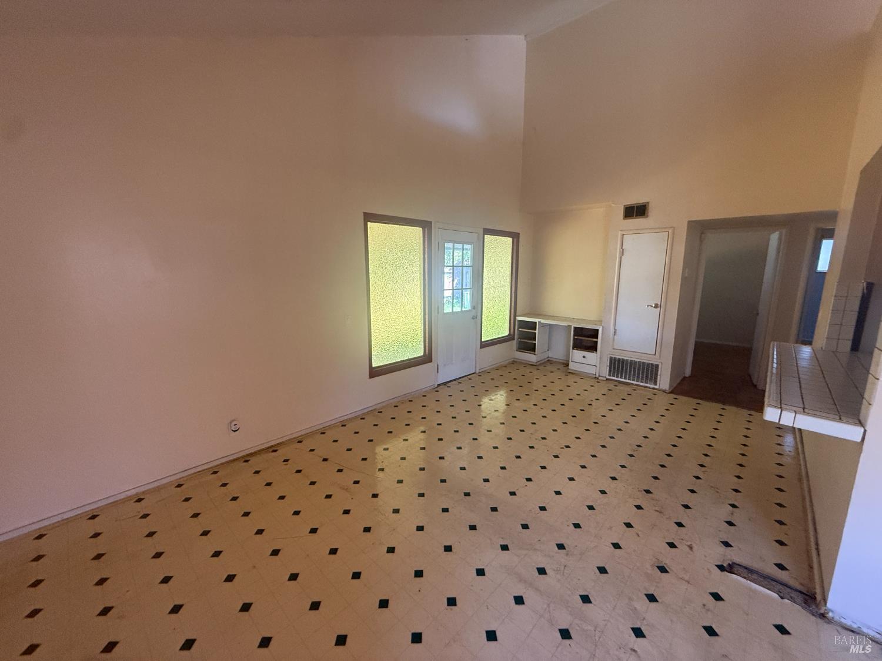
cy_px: 330
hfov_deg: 102.1
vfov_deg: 85.7
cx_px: 441
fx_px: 357
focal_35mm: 14
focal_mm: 2.22
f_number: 2.2
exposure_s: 1/99
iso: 320
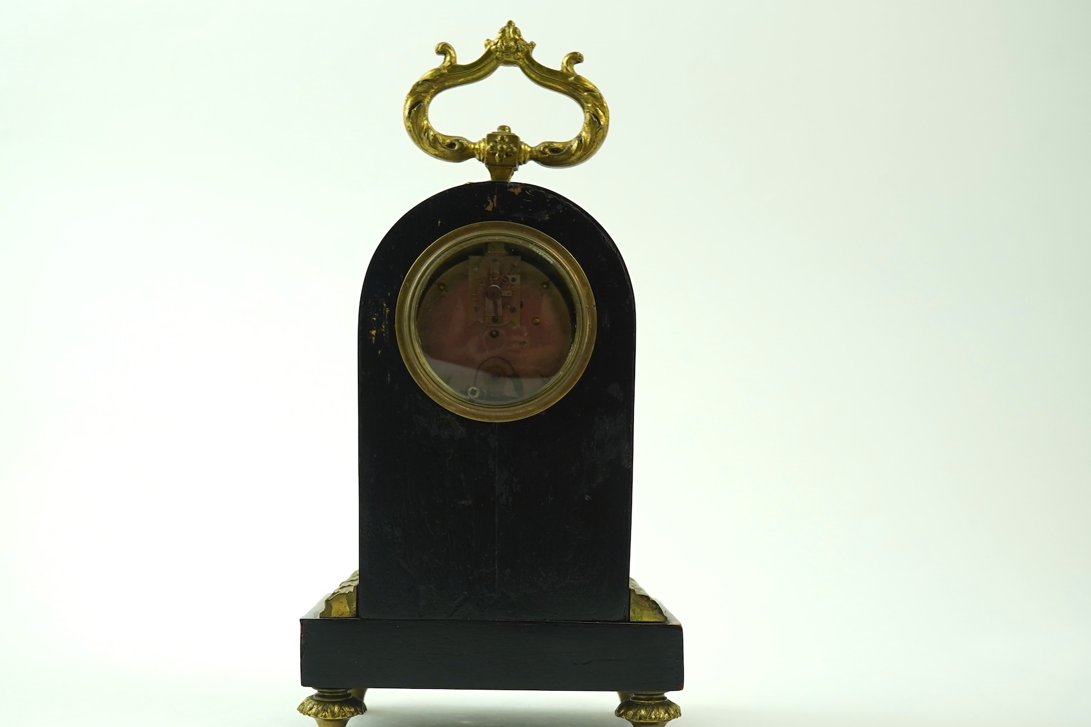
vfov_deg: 27.0
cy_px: 392
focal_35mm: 50
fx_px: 1515
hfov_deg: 39.6
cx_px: 554
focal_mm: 30
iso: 500
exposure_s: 1/50
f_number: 9
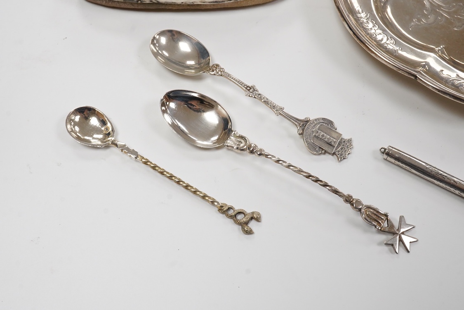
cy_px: 155
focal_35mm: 45
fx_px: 580
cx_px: 232
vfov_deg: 29.9
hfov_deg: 43.6
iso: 2500
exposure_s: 1/100
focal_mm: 30
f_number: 18
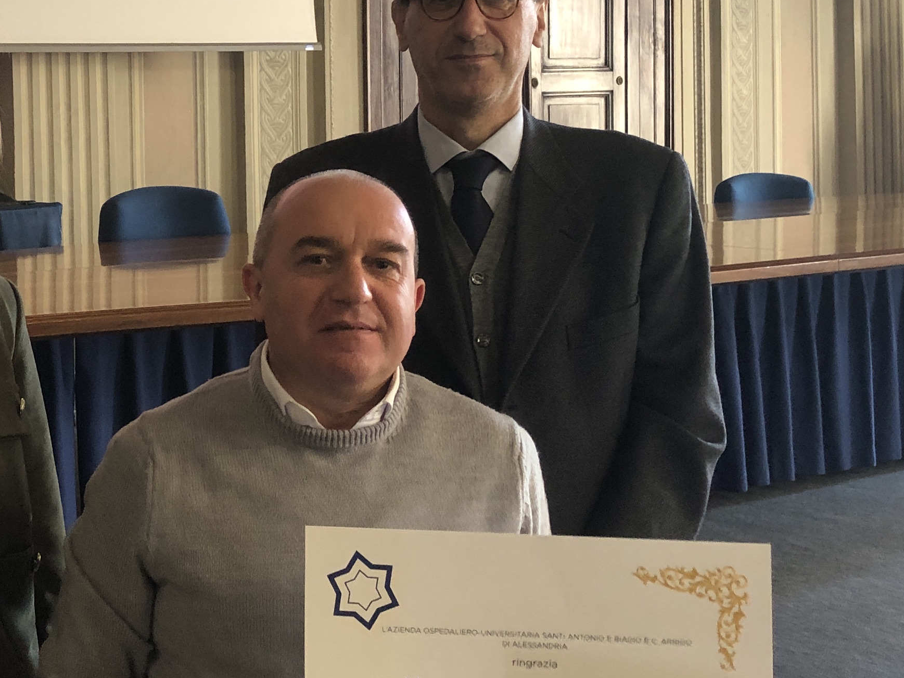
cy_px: 146
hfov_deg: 29.1
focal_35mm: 65
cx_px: 166
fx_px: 1698
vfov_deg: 22.3
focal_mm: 3.99
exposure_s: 1/17
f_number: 1.8
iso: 64
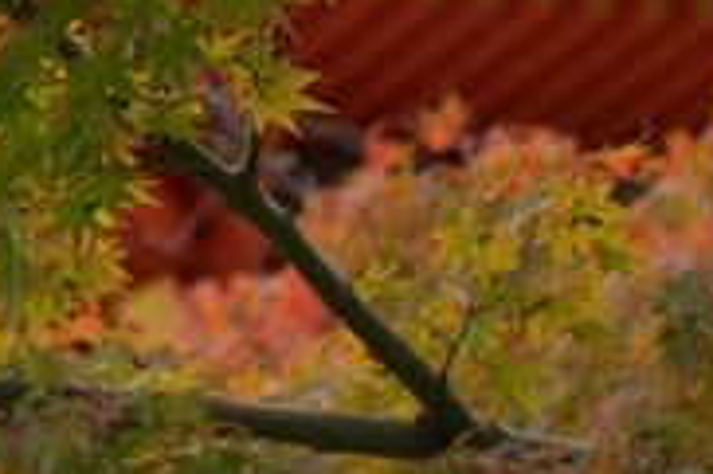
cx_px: -1120
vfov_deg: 4.6
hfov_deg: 6.6
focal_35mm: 296
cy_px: -215
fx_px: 5853
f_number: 2.5
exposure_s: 1/800
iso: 200
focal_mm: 35
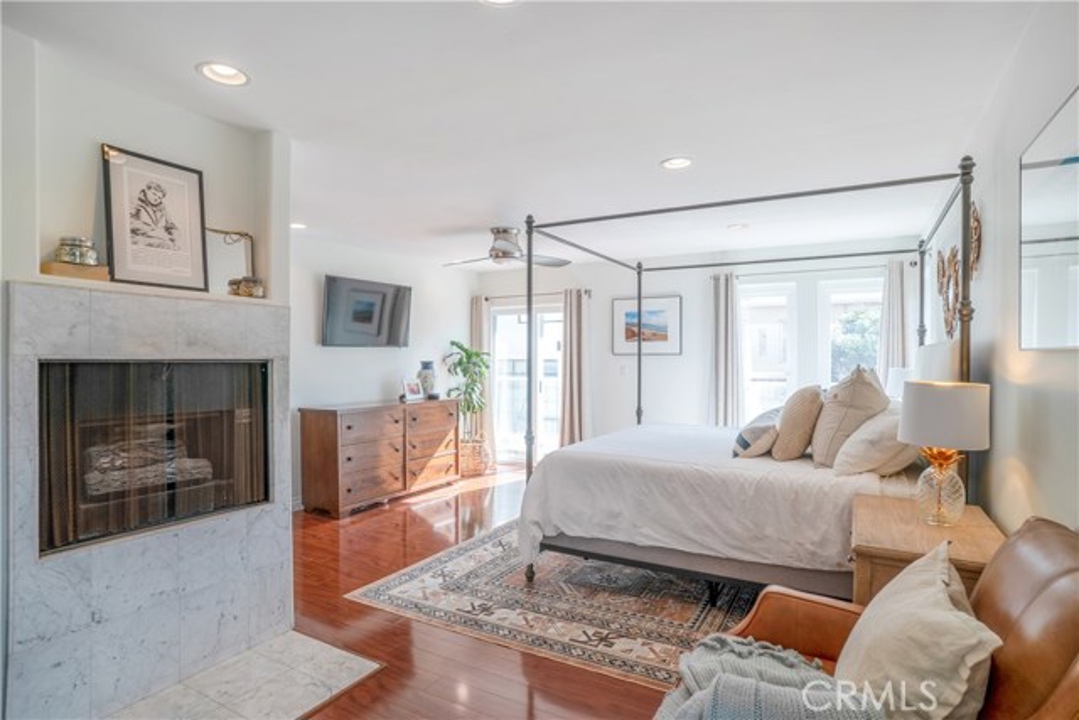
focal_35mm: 18
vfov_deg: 67.4
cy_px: 360
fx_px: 540
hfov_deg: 90.0
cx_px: 540
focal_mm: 18
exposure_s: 1/125
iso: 125
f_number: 8
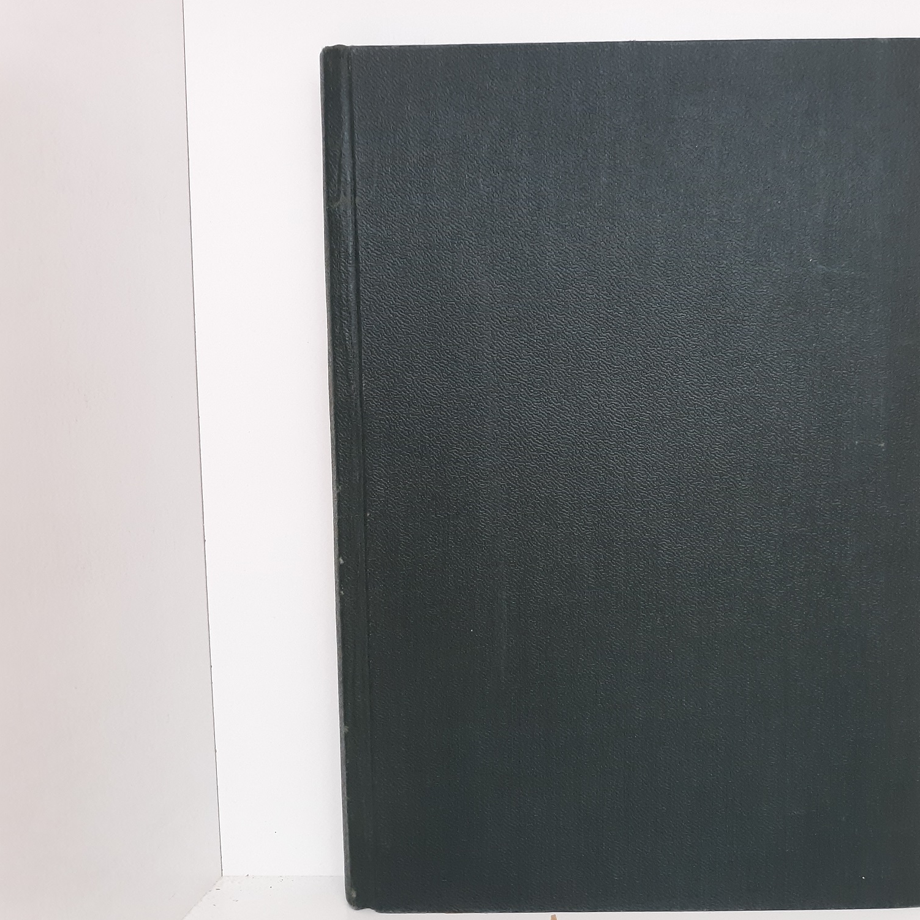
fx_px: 1022
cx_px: 631
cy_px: 467
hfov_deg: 47.5
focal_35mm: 34
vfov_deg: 48.4
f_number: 1.7
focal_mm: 3.7
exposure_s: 1/50
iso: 200
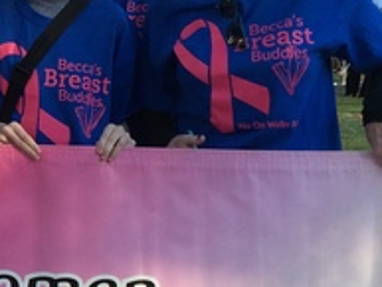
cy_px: 75
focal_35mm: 108
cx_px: -245
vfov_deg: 13.7
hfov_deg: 16.1
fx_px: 1193
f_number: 2.2
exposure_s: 1/120
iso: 32
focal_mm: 4.15
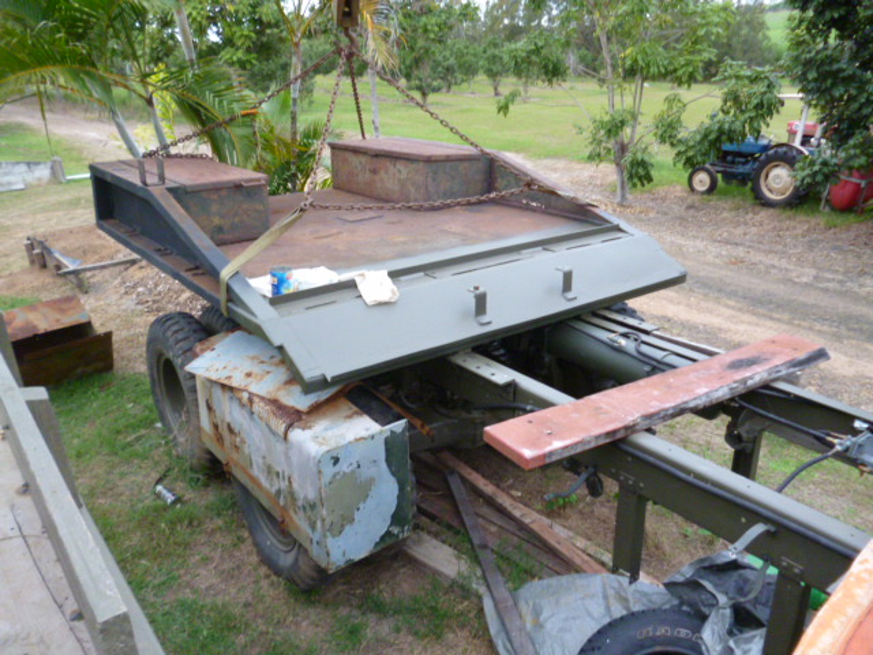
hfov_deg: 63.4
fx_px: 706
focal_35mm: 28
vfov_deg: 49.7
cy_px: 328
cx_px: 436
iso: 320
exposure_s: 1/60
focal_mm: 5
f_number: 3.1
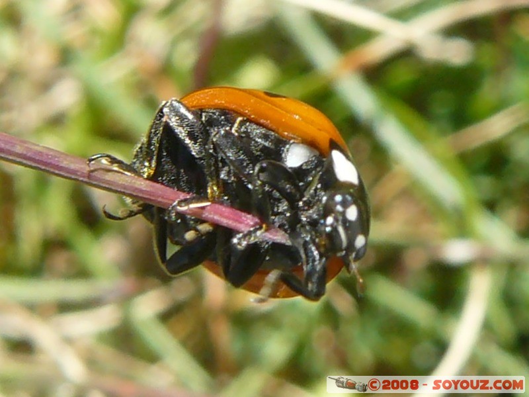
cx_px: 264
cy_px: 198
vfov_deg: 38.7
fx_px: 565
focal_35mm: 37
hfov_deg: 50.1
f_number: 5.6
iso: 100
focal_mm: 6
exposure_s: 1/200
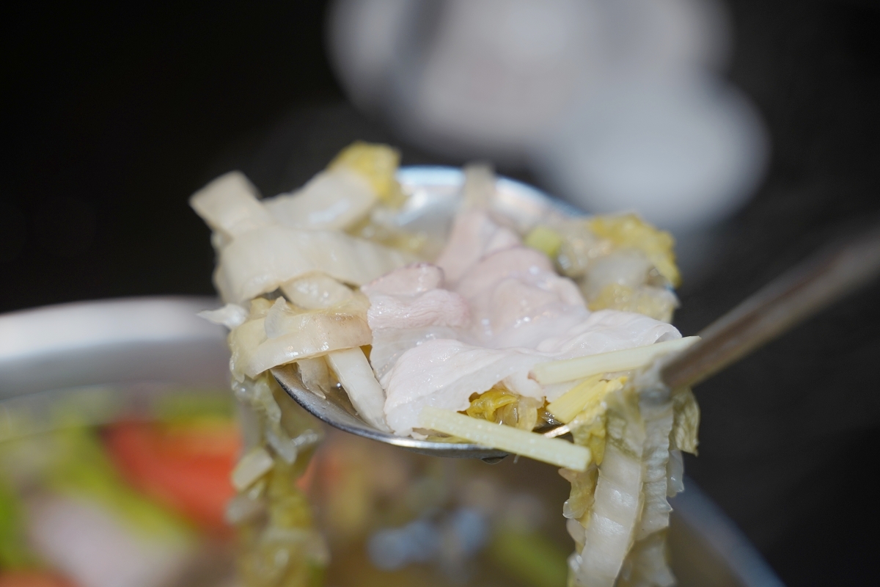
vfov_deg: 18.2
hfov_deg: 27.0
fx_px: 1833
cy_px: 294
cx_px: 440
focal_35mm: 75
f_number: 4
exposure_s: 1/80
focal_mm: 75
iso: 200
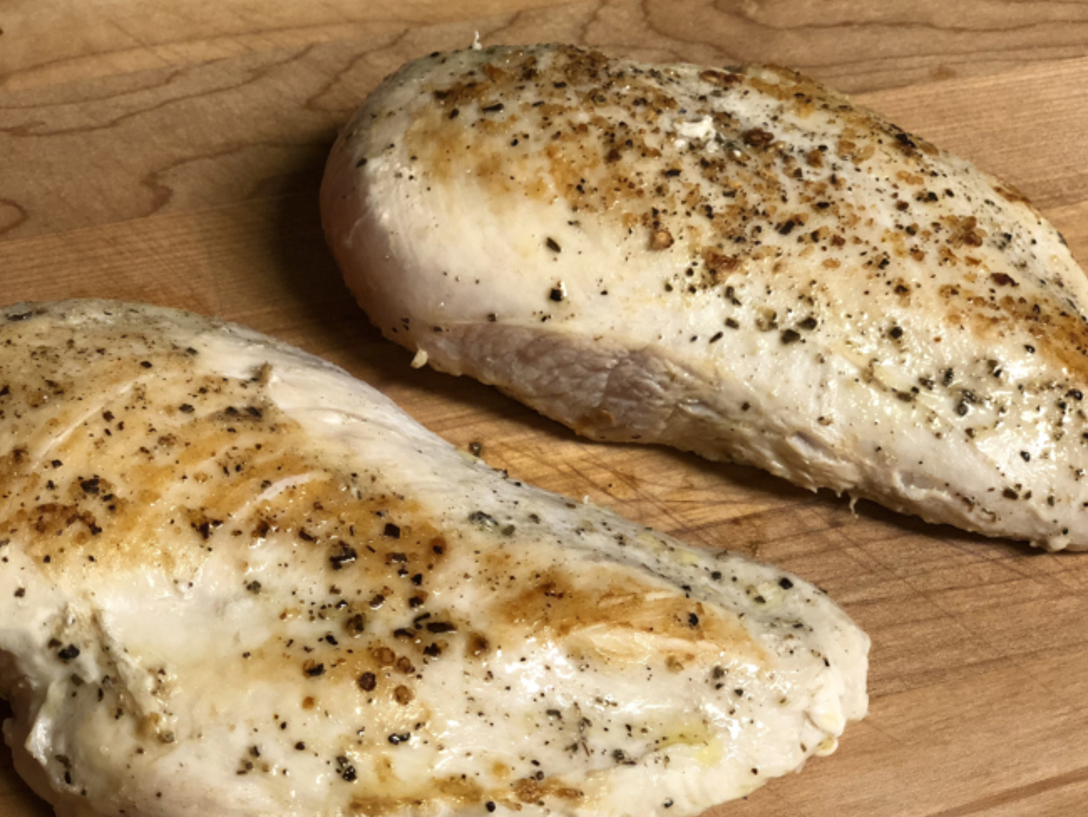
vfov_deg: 22.9
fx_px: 2012
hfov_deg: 30.2
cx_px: 472
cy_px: 486
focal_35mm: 64
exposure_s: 1/30
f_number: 2.4
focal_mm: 6
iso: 100
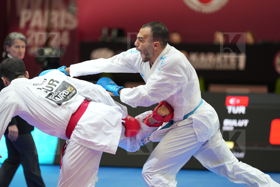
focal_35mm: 200
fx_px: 1555
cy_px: 94
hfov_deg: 10.3
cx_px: 140
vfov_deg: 6.9
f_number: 2.8
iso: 1600
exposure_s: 1/1000
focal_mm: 200
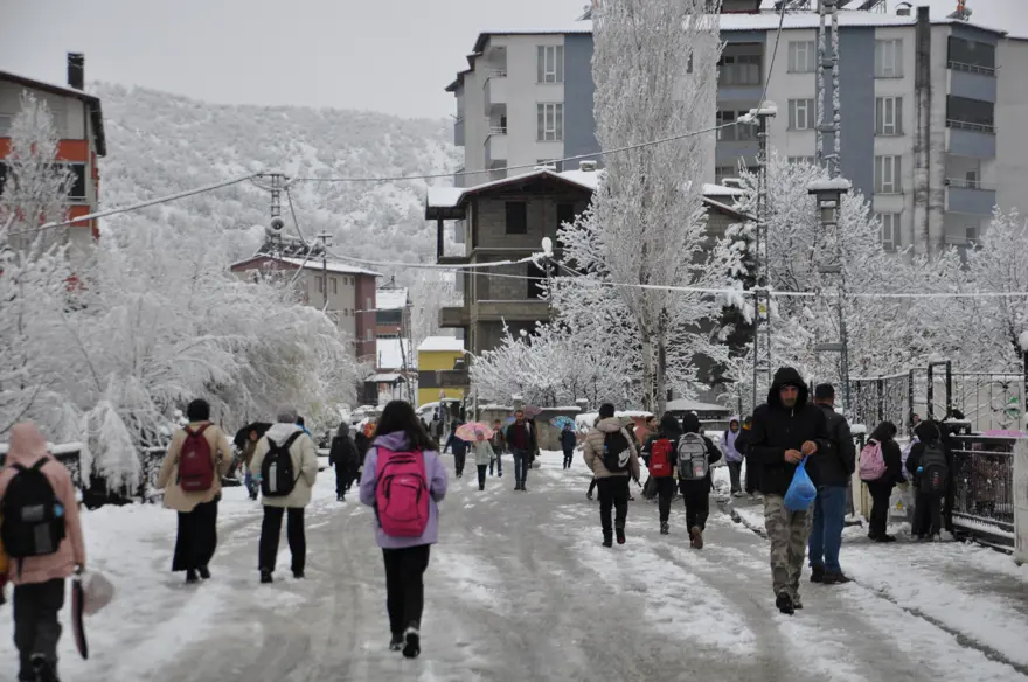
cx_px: 514
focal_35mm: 87
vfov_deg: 15.7
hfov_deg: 23.4
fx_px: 2481
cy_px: 341
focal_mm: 58
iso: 200
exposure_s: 1/125
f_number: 5.6
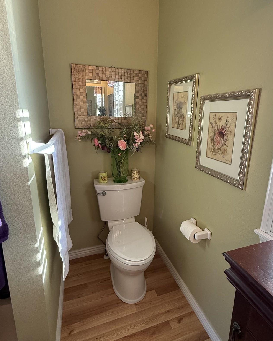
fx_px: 202
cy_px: 165
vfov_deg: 80.4
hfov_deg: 68.0
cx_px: 149
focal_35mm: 20
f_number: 2.2
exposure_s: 1/99
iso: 200
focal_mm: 2.22
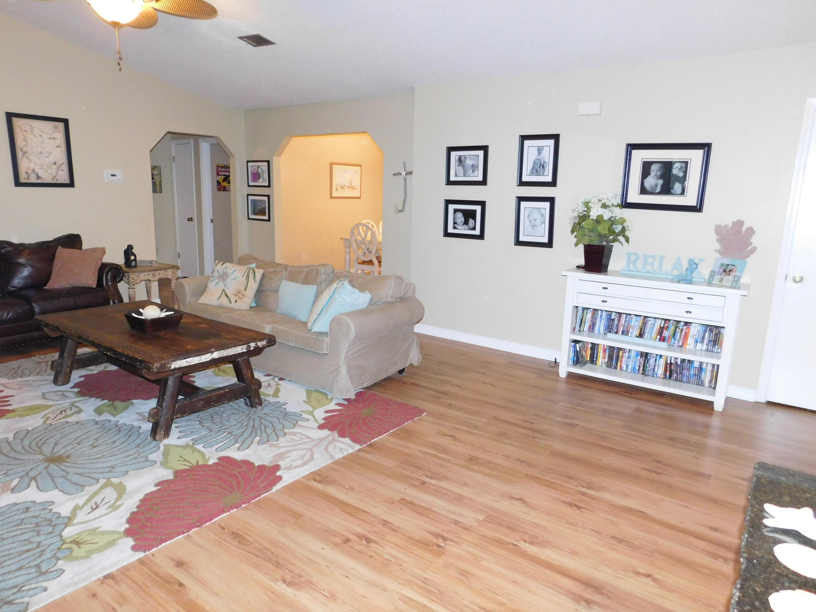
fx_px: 542
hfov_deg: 73.9
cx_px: 408
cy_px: 306
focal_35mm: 23
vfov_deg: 58.9
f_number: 3
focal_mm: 4
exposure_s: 1/30
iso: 360
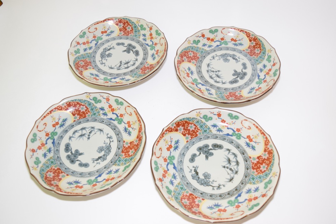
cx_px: 168
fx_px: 350
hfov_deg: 51.3
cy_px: 112
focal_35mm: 38
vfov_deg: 35.5
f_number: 4
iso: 900
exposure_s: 1/60
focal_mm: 25
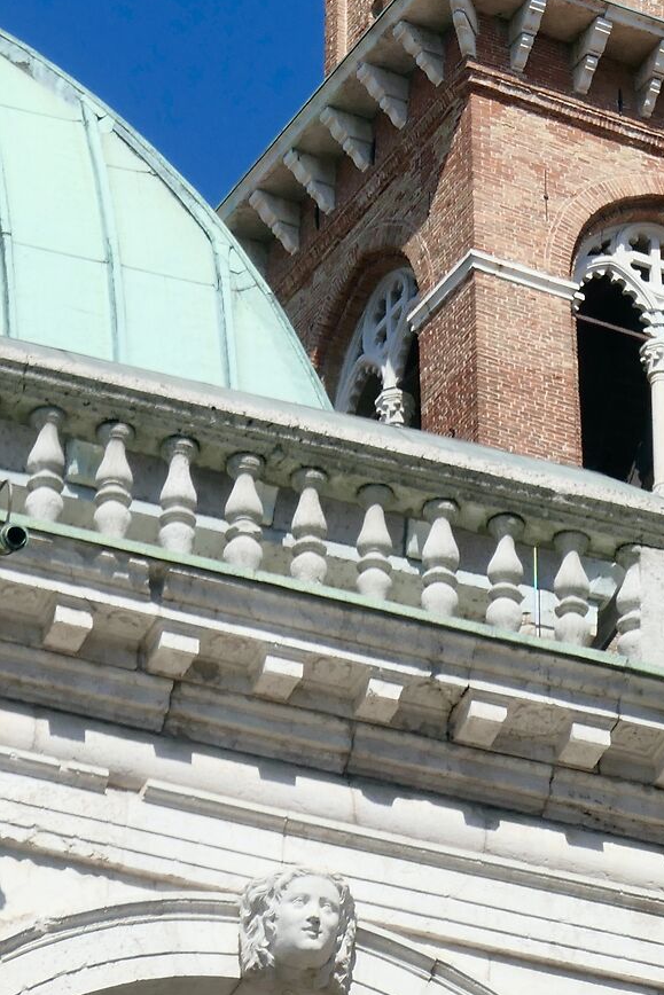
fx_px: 7107
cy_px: -360
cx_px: 292
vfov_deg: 7.9
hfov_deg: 5.3
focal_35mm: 257
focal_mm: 34.1
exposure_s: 1/800
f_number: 6.3
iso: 200
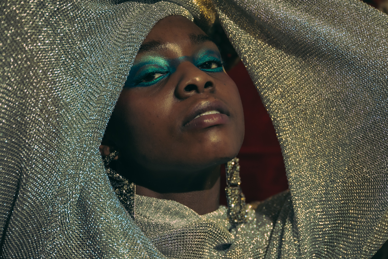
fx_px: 636
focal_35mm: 59
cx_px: 194
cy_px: 130
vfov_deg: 23.0
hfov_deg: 33.9
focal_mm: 59
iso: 400
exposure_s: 1/320
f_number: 2.8
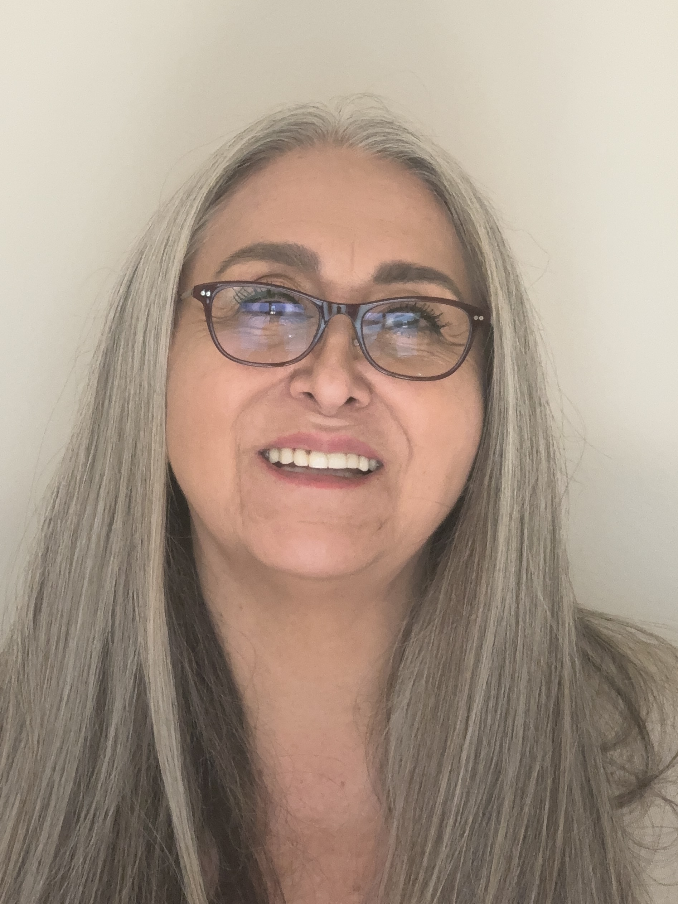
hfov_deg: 12.3
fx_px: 3134
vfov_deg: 16.4
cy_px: 452
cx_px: 339
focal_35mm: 120
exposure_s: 1/120
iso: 100
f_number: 2.8
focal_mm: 15.66
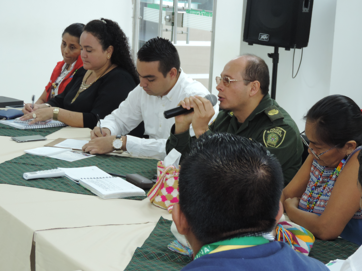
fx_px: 941
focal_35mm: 90
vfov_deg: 16.4
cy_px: 136
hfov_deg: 21.8
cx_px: 181
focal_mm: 16
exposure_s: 1/40
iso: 400
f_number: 4.1
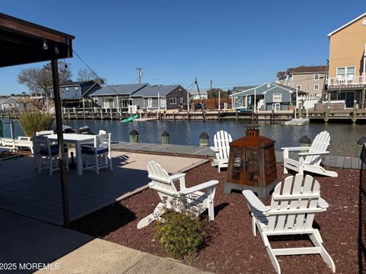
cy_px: 137
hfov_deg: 65.3
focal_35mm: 27
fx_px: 286
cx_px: 183
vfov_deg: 51.4
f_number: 1.6
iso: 50
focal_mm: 5.96
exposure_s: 1/7813
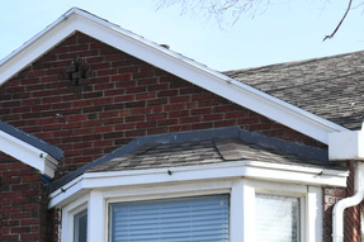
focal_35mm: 107
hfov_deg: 18.9
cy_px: 344
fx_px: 1081
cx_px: 68
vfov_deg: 12.3
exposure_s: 1/160
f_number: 8
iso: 200
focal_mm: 30
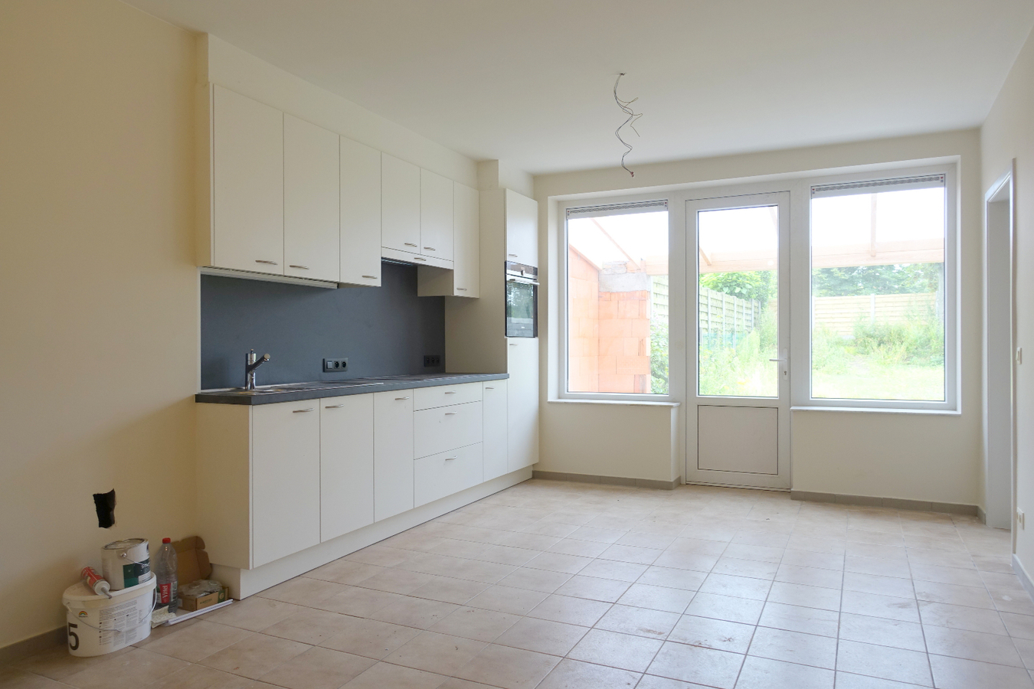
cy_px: 344
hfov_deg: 73.7
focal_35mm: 24
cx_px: 517
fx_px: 689
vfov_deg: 53.1
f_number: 2.8
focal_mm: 8.8
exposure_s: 1/40
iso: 125
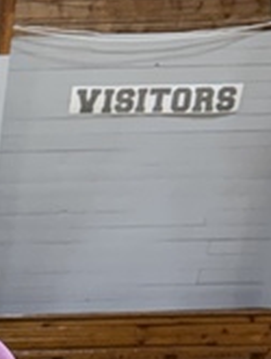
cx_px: -349
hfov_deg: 9.2
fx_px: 1541
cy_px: 634
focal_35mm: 148
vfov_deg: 12.3
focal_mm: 6.76
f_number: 1.78
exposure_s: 1/120
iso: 200
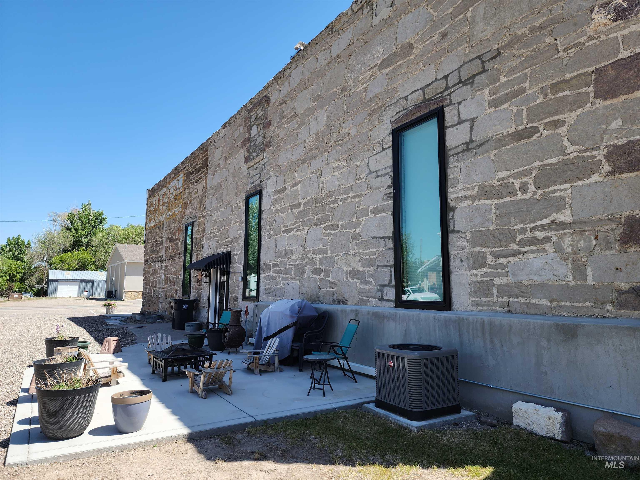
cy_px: 240
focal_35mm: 23
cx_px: 320
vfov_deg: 58.9
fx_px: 425
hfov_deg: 73.9
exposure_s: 1/596
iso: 12
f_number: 1.8
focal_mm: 6.4
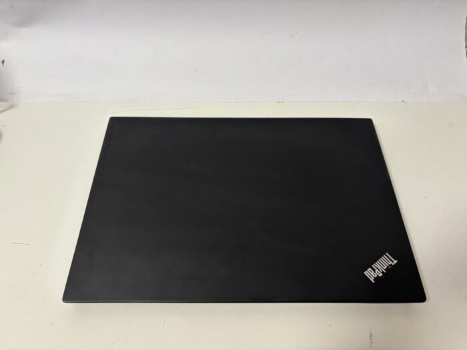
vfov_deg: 53.1
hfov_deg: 67.3
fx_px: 351
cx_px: 234
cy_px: 175
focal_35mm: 26
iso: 320
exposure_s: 1/50
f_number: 1.6
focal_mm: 5.96
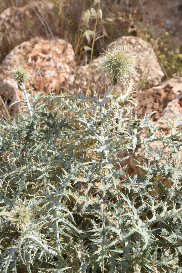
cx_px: 91
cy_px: 136
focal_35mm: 50
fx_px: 379
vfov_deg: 39.6
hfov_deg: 27.0
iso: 200
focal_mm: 50
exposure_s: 1/200
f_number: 13
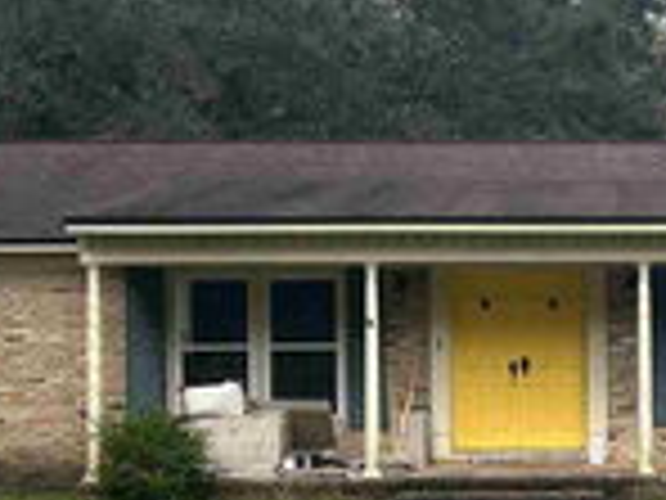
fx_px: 1732
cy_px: 356
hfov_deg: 21.1
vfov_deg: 16.4
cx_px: 652
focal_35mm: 90
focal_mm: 5.7
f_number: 1.5
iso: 50
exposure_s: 1/1531
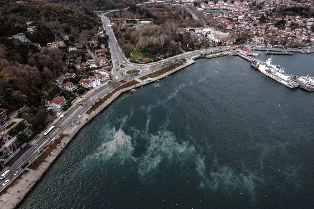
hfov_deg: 78.6
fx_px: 192
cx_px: 157
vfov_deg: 57.2
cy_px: 104
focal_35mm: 22
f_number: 2.8
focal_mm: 8.38
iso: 100
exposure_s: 1/90
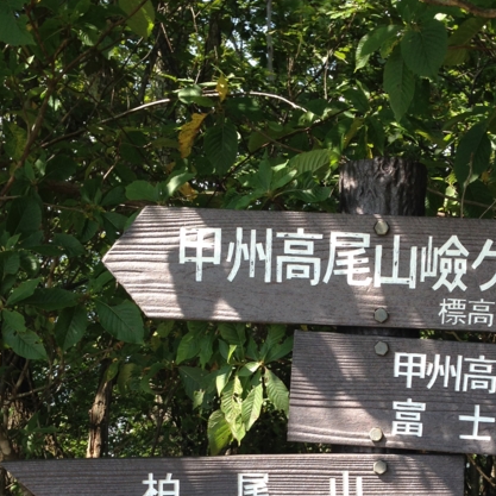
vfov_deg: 29.8
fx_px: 908
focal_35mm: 56
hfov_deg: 30.3
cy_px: 406
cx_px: 338
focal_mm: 4.12
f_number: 2.4
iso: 50
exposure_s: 1/319
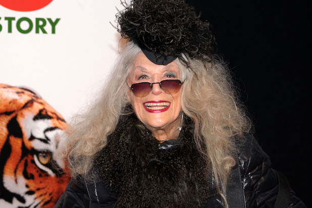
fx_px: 910
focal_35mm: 105
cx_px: 156
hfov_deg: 19.5
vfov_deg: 13.0
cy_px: 104
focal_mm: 105
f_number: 5.6
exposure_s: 1/160
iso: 640
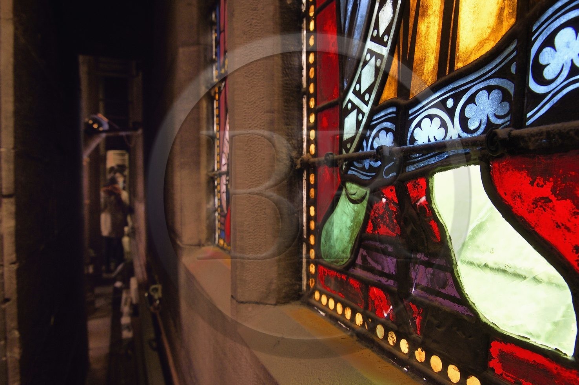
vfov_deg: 49.5
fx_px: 418
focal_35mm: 26
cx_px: 308
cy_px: 196
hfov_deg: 69.4
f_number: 9
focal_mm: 24
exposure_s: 1/10
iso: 800
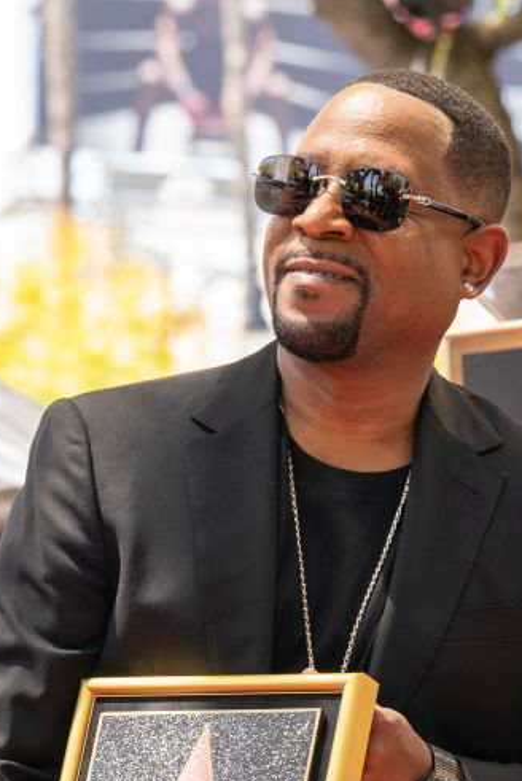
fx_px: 5299
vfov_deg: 8.4
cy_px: 736
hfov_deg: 5.6
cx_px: 189
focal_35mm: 244
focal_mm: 117
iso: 1000
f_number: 7.1
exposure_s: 1/250
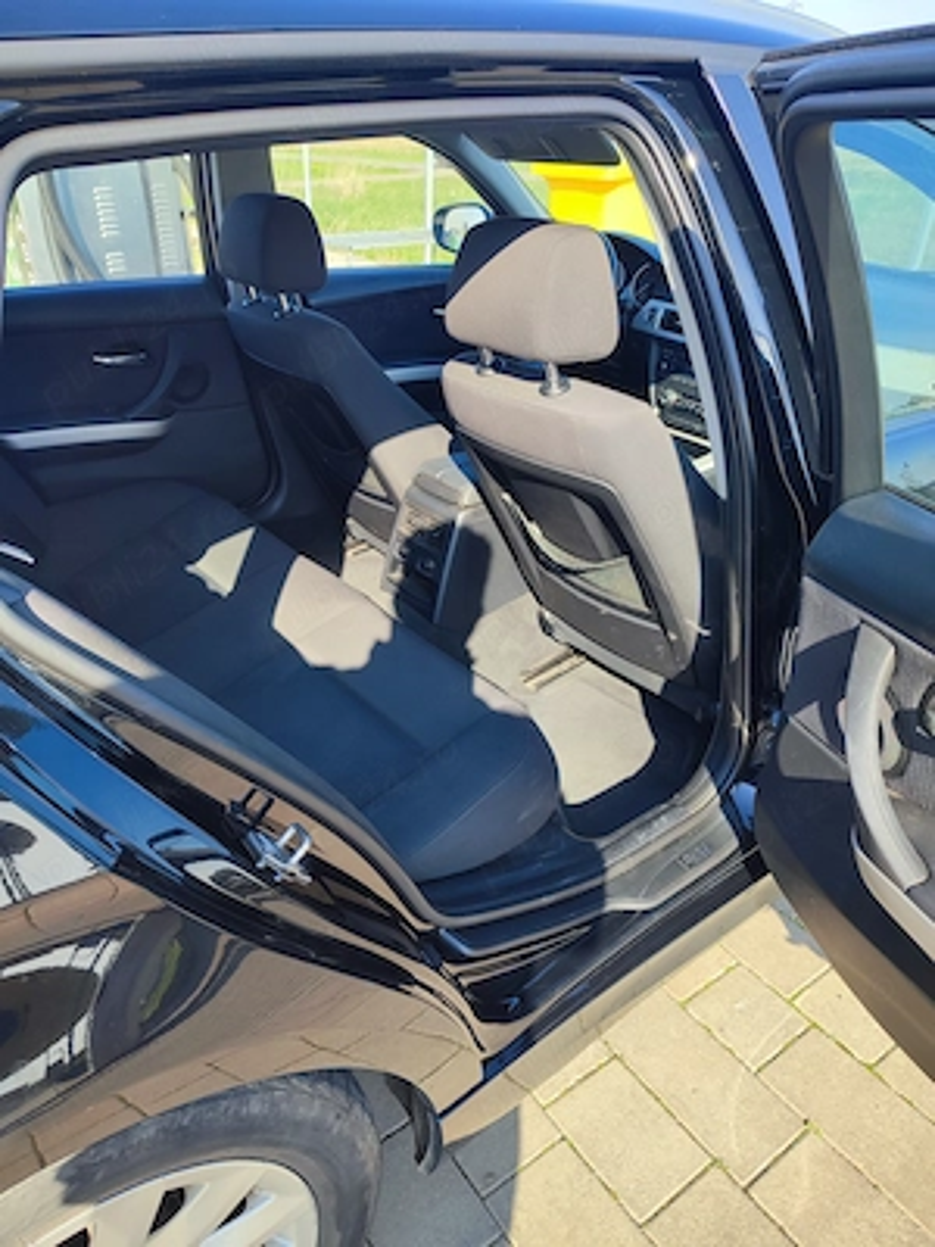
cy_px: 624
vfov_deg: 71.6
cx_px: 468
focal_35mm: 24
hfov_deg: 56.8
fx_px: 864
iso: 50
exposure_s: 1/231
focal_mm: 5.89
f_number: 1.89
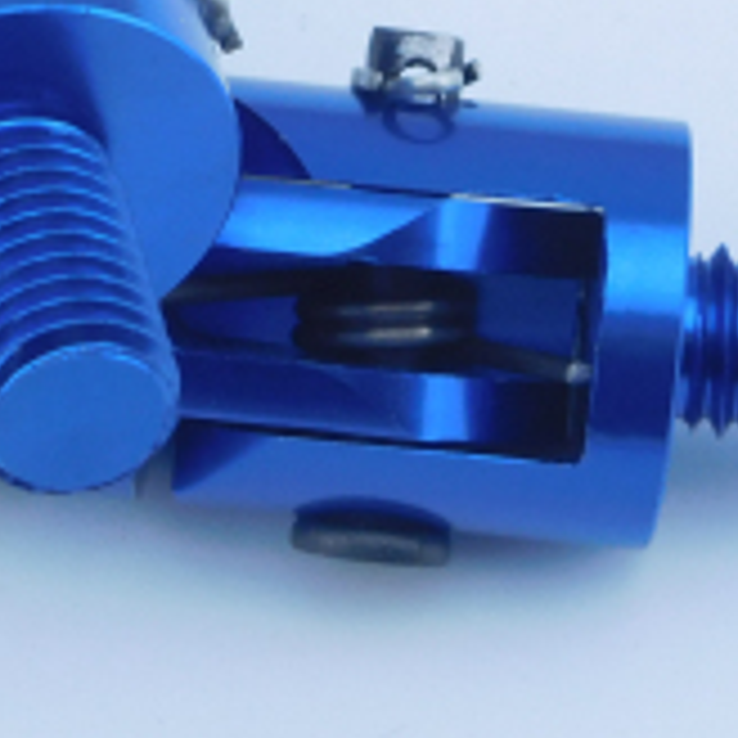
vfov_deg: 6.7
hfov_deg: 6.7
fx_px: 6247
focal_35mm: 259
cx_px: 40
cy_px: -130
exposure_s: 1/40
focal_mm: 14.3
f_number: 4.6
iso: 125
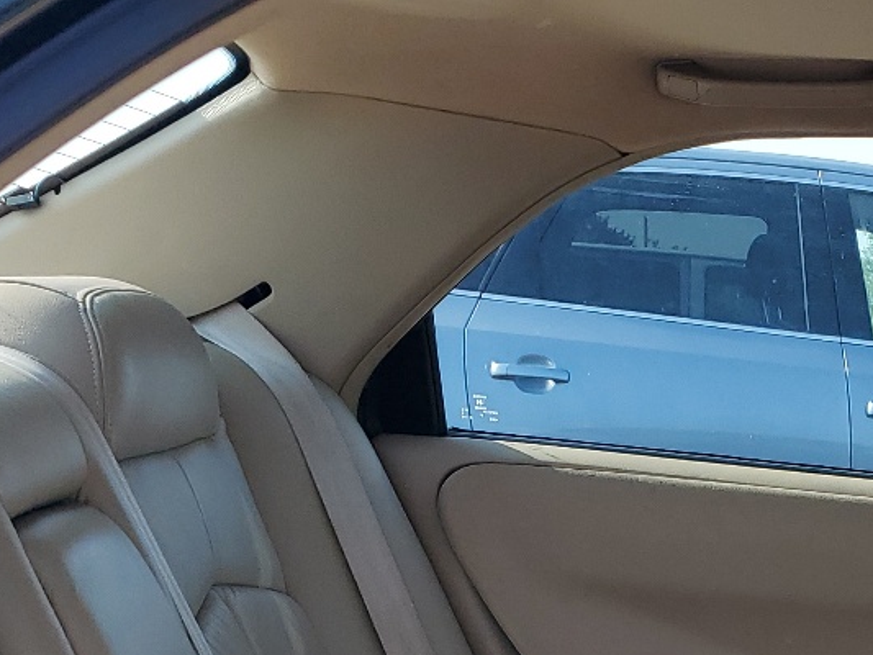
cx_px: 965
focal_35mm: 78
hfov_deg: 23.5
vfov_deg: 17.1
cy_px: 981
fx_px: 1968
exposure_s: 1/1000
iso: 50
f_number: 1.5
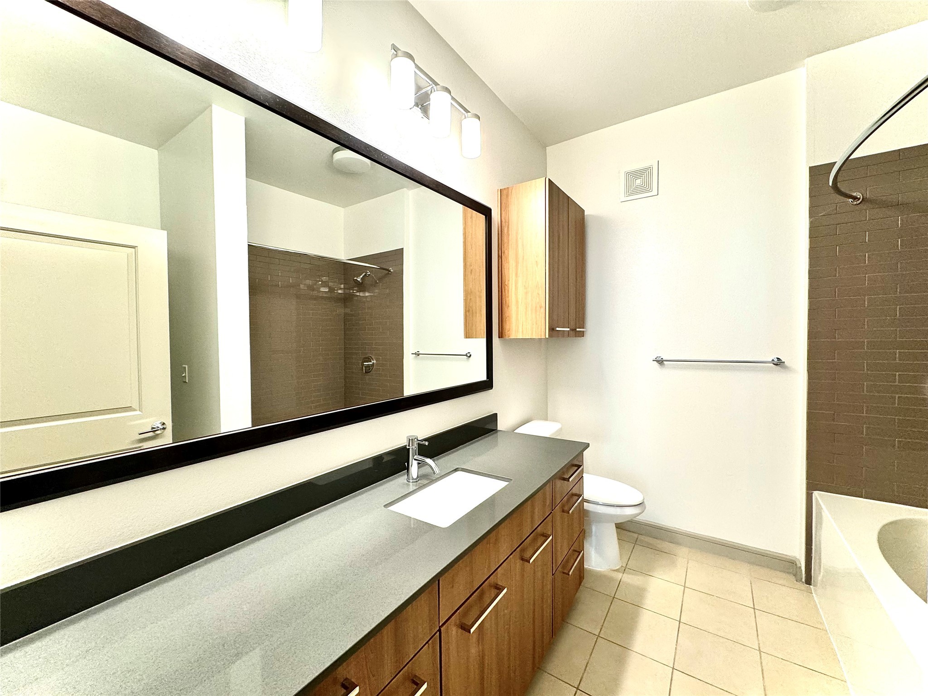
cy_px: 348
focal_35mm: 14
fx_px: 375
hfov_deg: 102.1
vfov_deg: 85.7
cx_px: 464
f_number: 2.2
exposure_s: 1/60
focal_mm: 2.22
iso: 160
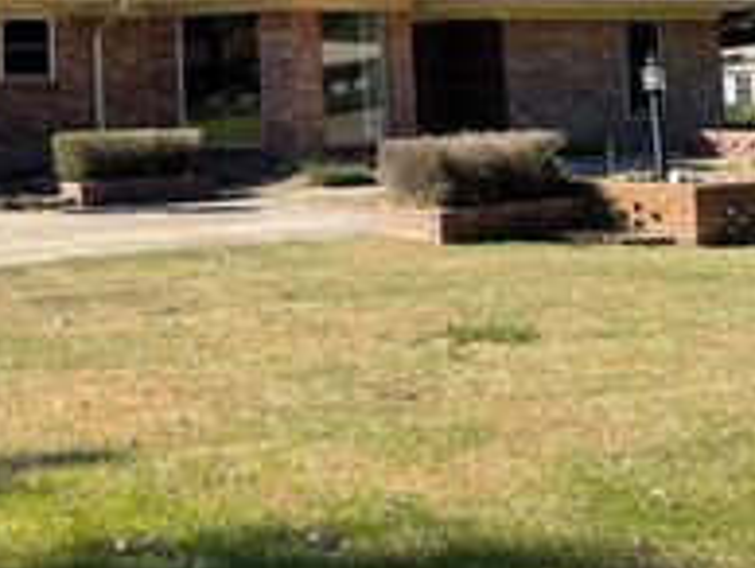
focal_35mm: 67
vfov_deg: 21.1
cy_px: -21
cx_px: -12
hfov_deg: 27.2
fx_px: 1463
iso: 32
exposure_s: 1/2857
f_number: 1.6
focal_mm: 5.1
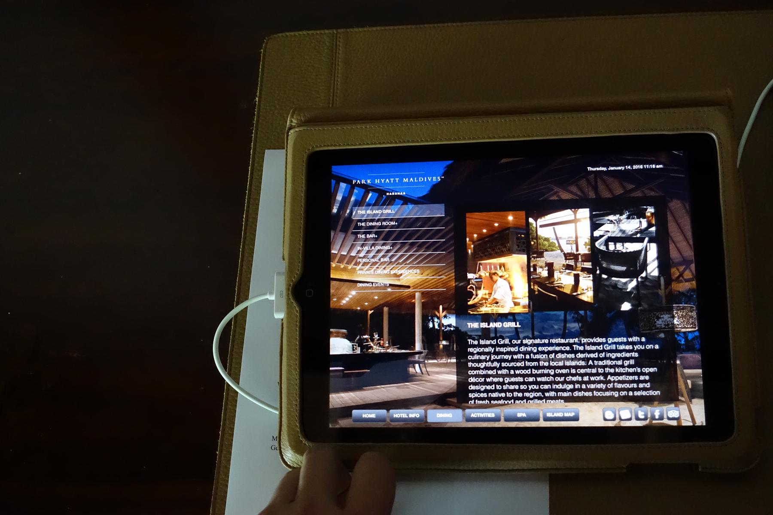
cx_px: 386
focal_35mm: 43
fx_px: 923
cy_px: 258
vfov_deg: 31.2
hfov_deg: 45.4
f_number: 2.8
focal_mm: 15.94
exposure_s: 1/160
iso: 3200
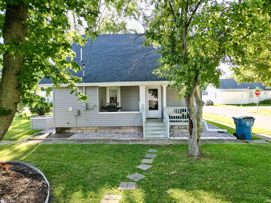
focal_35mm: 24
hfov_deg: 71.6
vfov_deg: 56.8
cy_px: 102
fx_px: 188
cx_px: 136
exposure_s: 1/160
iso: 120
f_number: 1.7
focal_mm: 6.72
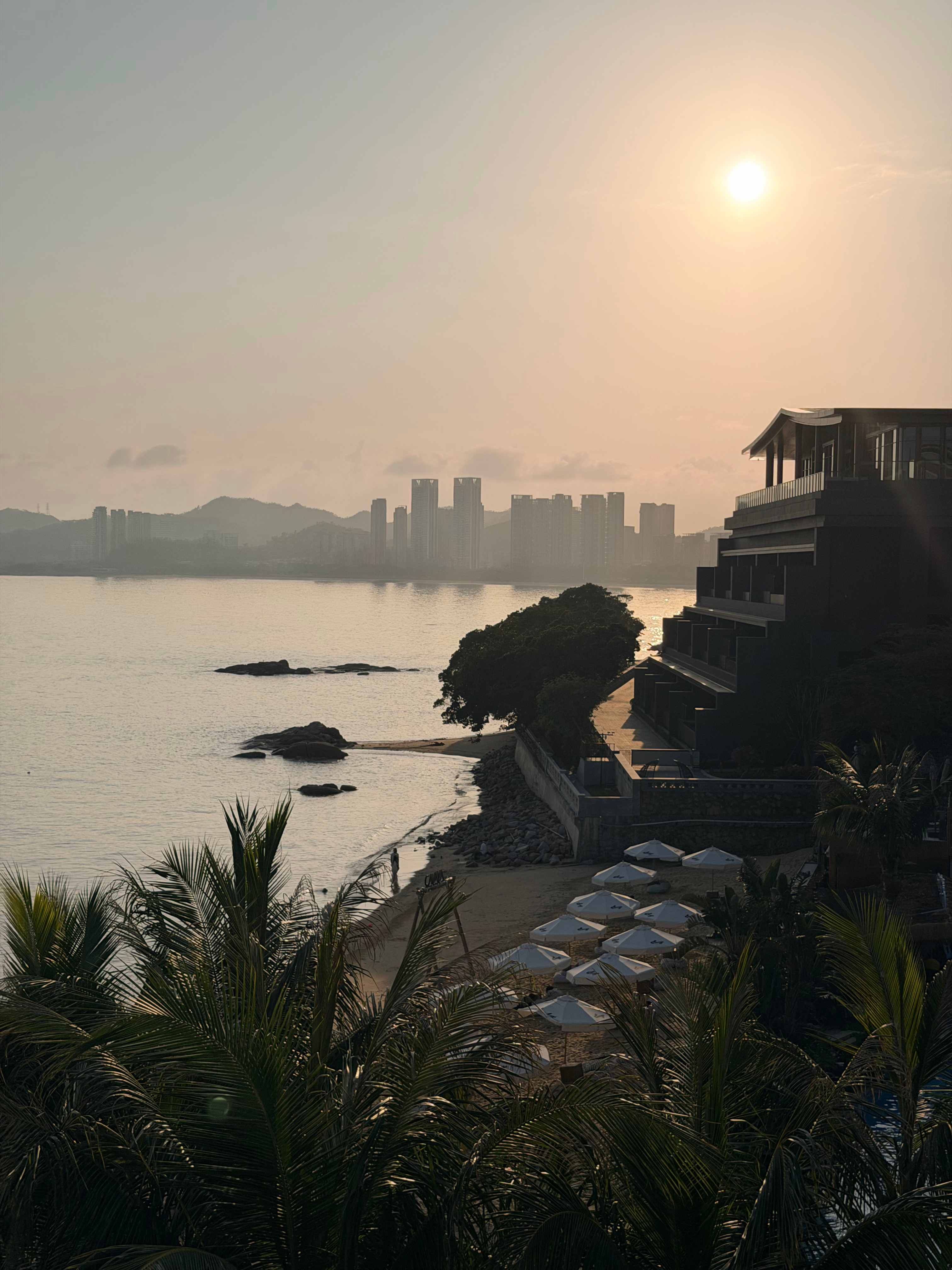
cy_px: 635
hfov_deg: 30.3
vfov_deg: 39.7
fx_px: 1760
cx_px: 476
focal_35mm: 48
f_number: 1.78
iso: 80
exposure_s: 1/27778
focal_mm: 6.76
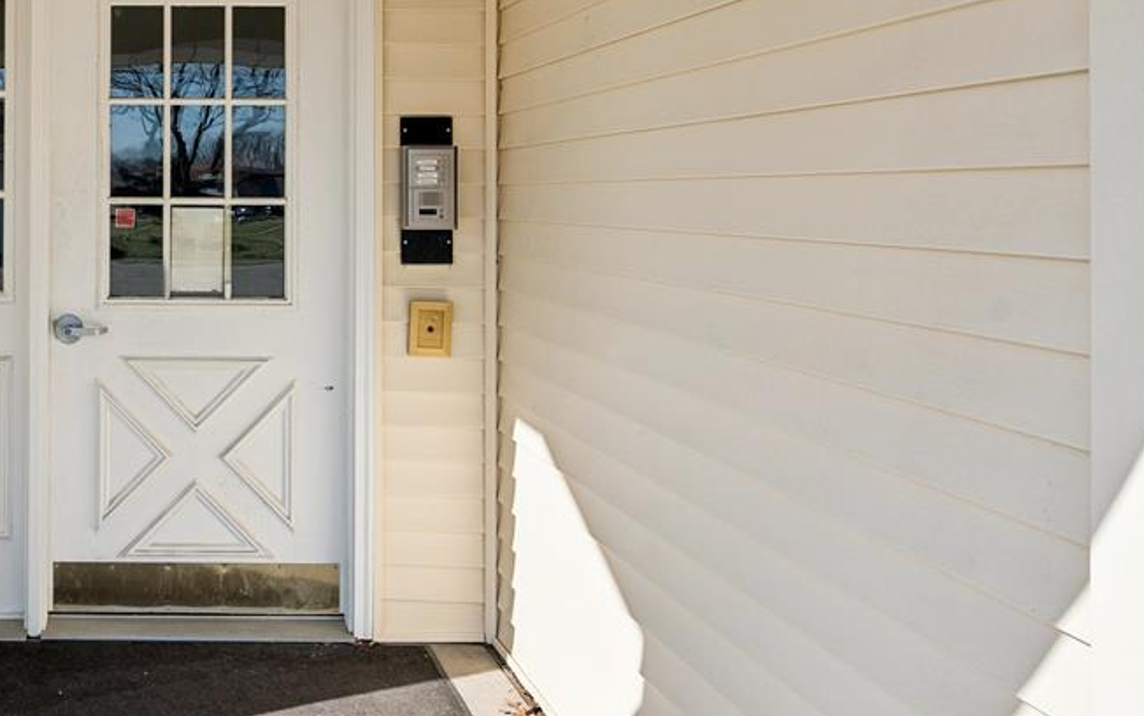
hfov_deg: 43.6
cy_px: 171
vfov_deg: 30.0
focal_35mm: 42
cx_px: 142
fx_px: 1310
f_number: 8
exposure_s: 1/1000
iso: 400
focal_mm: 21
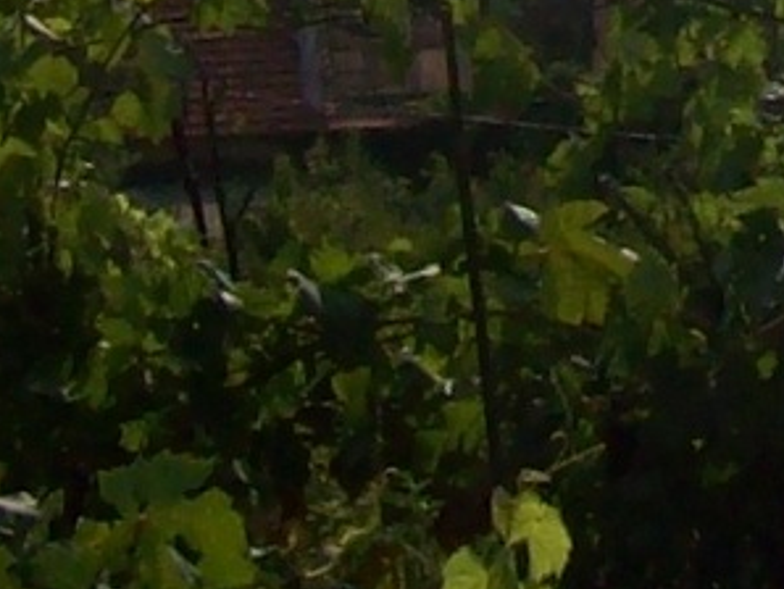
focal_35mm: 275
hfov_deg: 6.8
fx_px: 6233
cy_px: -1078
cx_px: 2001
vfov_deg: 5.2
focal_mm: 6
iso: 80
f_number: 4.8
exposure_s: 1/1401
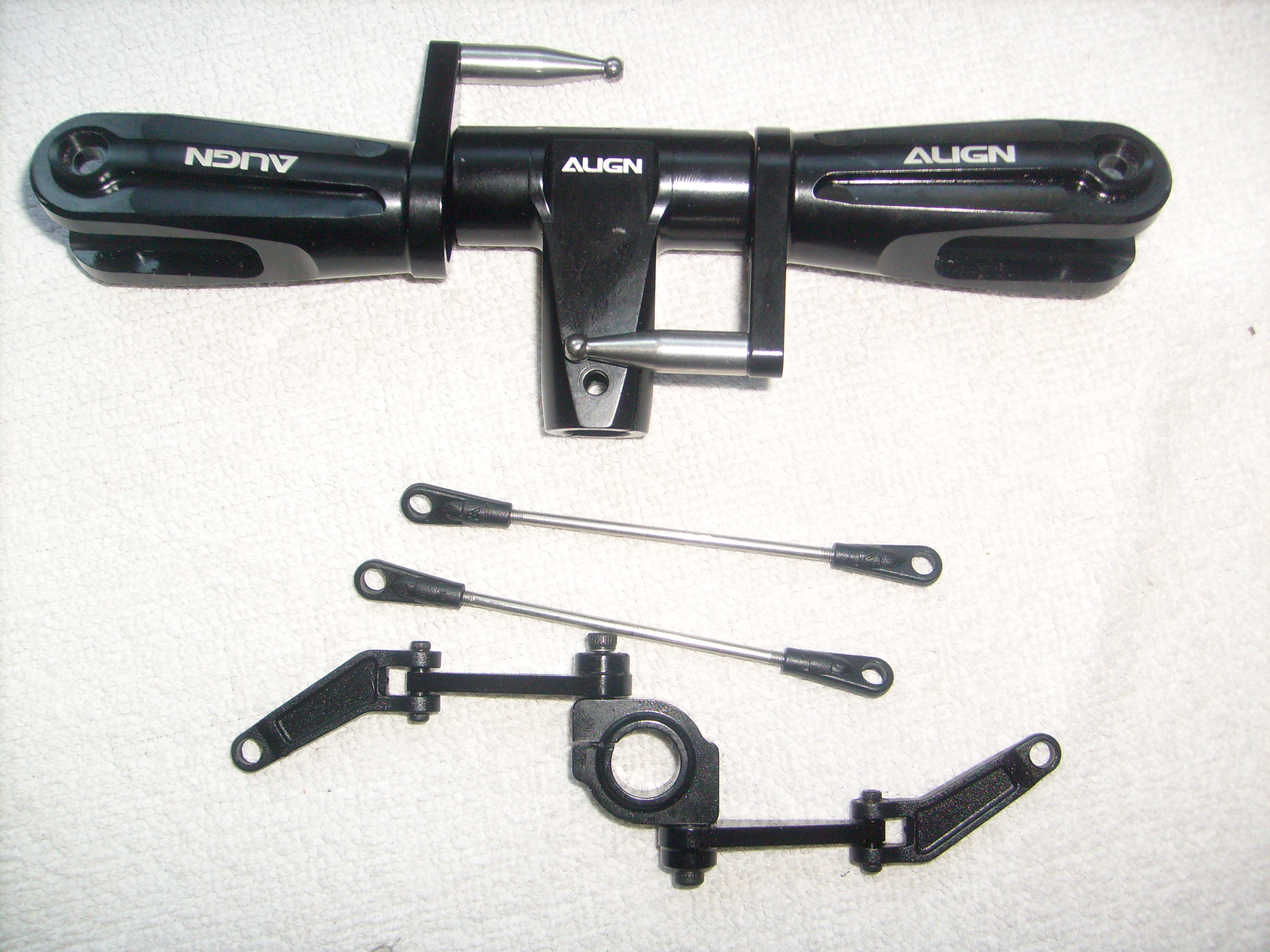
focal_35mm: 35
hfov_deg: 52.6
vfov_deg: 40.7
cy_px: 476
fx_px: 1284
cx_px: 635
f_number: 2.8
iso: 100
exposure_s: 1/45
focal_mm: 5.8
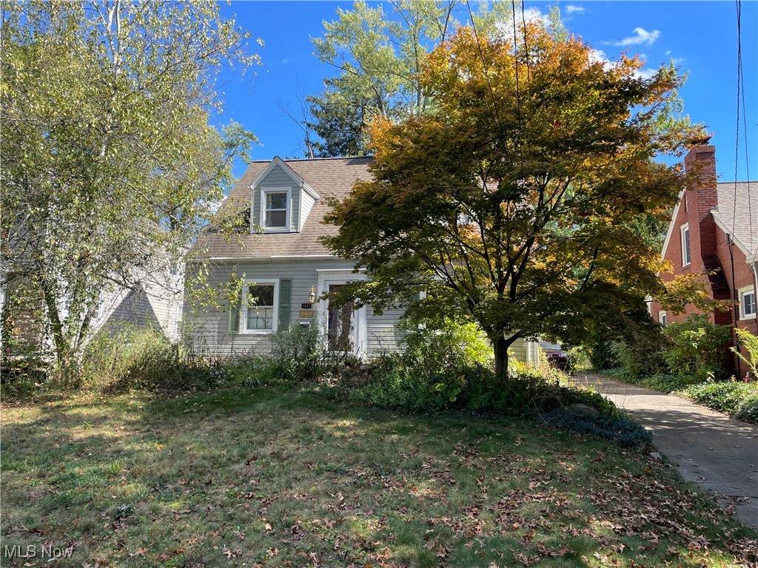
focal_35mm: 26
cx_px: 379
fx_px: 569
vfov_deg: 53.1
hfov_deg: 67.3
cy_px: 284
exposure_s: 1/824
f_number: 1.6
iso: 32
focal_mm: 4.2
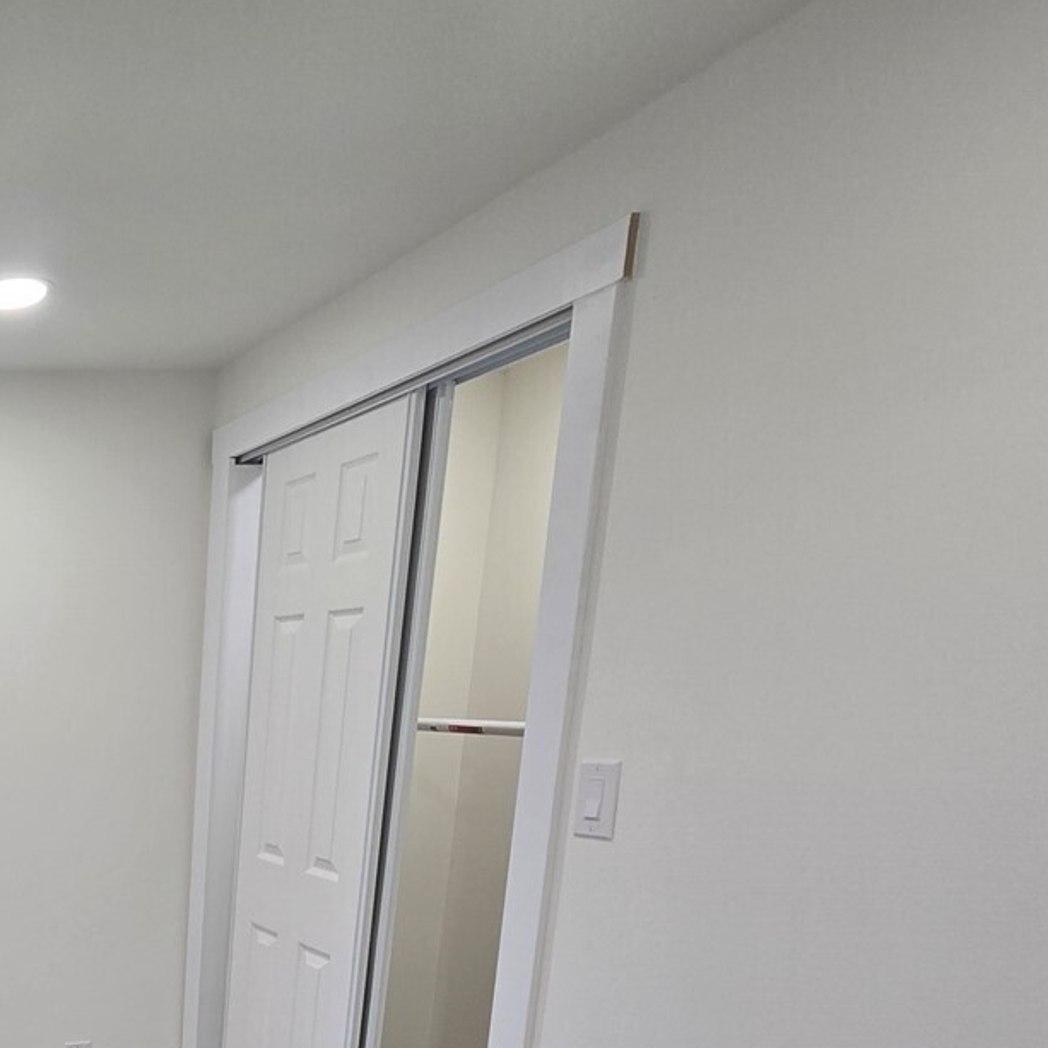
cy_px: 992
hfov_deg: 40.5
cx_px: -168
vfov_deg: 47.1
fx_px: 1028
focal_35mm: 30
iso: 80
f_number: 2.2
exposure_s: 1/60
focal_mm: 2.2
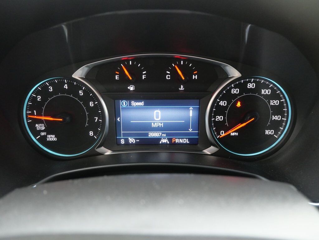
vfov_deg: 56.8
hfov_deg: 71.6
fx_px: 221
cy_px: 120
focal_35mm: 24
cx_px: 160
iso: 2500
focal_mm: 12
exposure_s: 1/60
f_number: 3.5
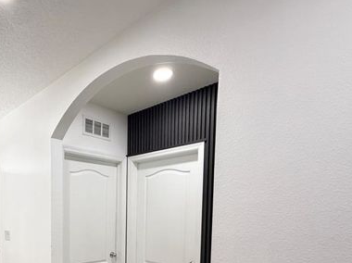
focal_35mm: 26
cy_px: 227
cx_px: 94
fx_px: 264
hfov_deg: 63.9
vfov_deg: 48.5
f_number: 2.2
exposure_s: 1/120
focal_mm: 2.22
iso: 160
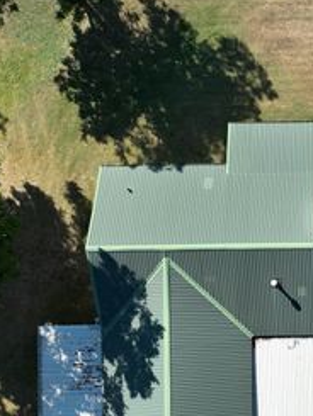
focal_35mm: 49
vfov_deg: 38.1
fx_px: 590
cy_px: 301
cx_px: 337
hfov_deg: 27.4
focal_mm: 12.29
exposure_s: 1/1600
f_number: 2.8
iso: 140
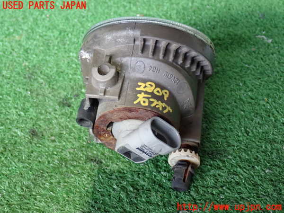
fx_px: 443
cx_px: 142
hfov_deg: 35.5
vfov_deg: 27.0
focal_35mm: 54
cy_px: 106
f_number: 3.3
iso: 800
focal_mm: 9.65
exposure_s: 1/25
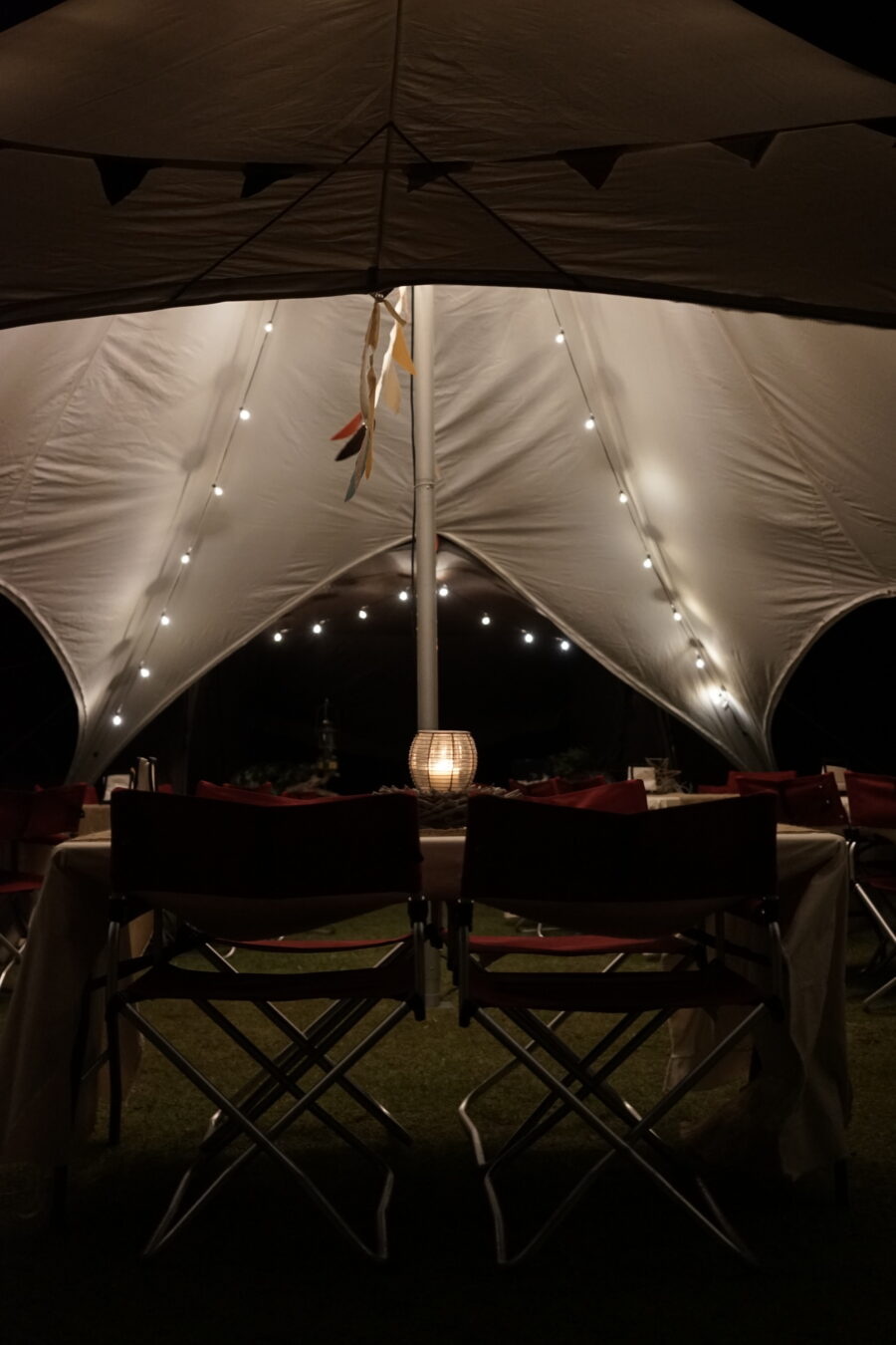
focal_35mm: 35
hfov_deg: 37.9
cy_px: 672
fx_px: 1307
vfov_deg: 54.4
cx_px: 448
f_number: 2.8
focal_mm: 35
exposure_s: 1/60
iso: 2000
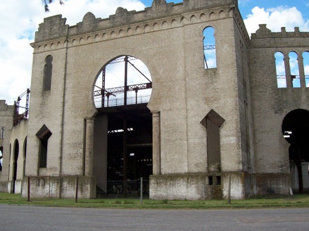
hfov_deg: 45.8
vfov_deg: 35.1
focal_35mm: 41
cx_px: 153
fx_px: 366
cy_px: 101
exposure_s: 1/281
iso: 80
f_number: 4.8
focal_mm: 6
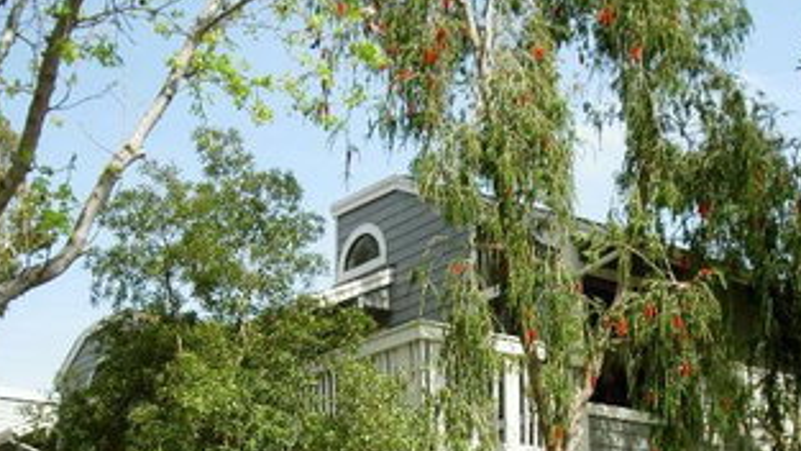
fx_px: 1232
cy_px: 397
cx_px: 393
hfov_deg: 36.0
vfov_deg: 20.3
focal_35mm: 58
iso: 100
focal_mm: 8
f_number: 4.7
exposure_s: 1/250
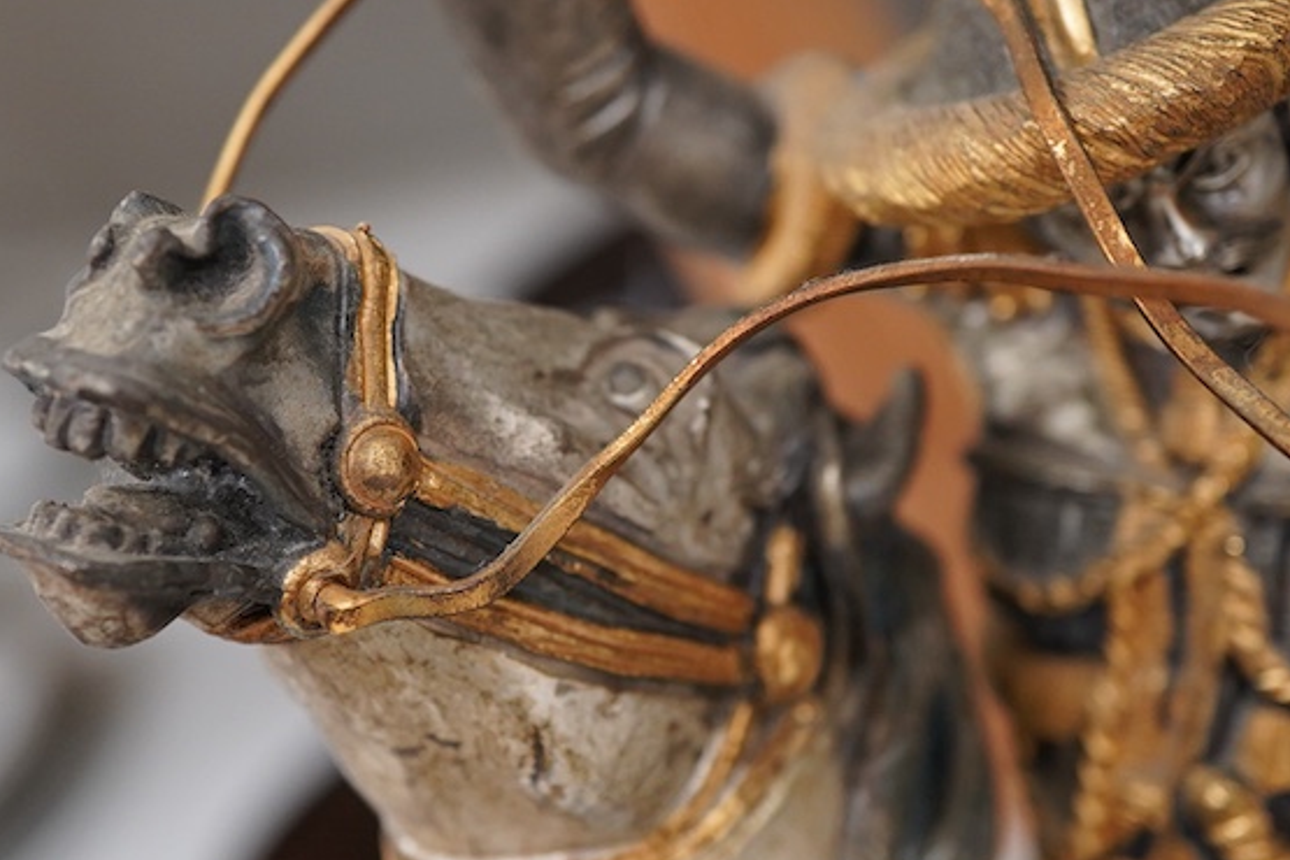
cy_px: 435
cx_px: 535
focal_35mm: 73
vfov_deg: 18.7
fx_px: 2616
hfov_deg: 27.7
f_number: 6.3
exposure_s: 1/125
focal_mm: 30
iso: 1250
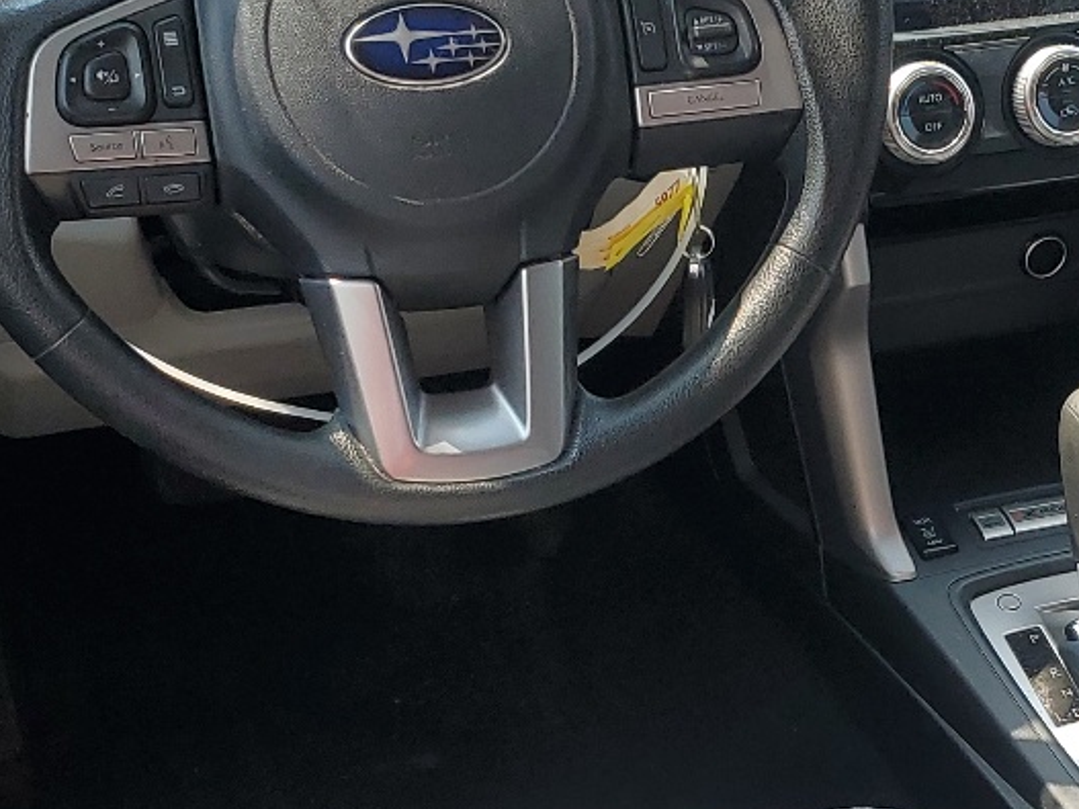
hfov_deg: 24.3
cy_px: 684
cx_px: 880
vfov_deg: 18.4
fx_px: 2462
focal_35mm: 79
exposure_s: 1/909
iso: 50
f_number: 1.5
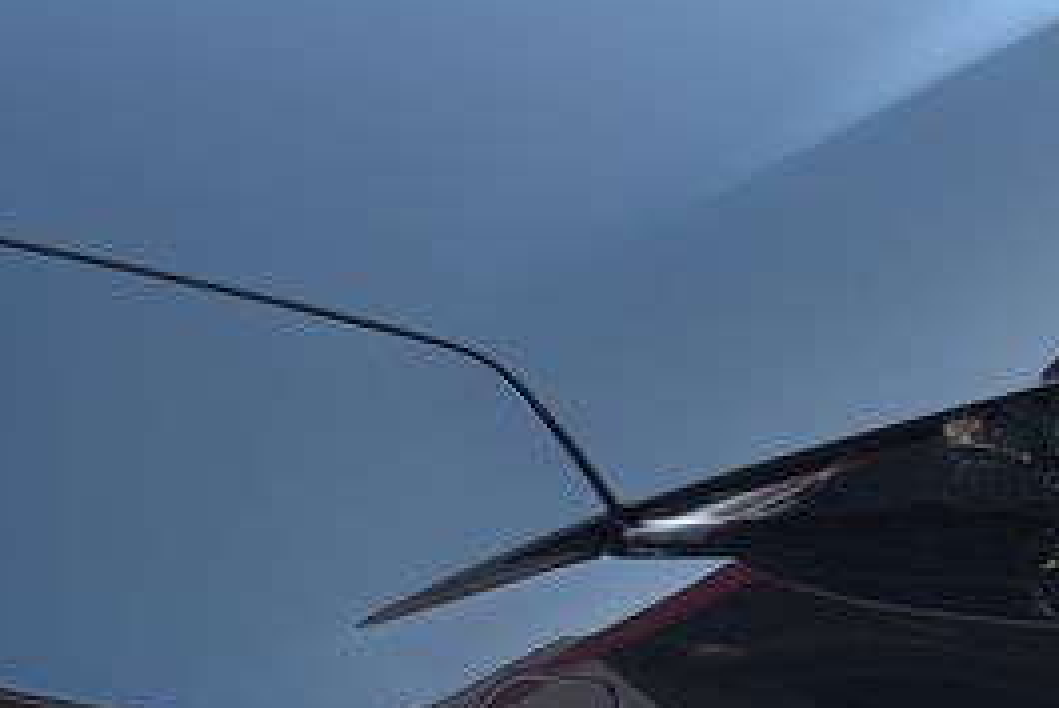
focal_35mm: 178
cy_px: 232
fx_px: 5239
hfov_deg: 11.5
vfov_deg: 7.7
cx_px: 304
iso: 500
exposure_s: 1/160
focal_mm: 46
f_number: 6.3
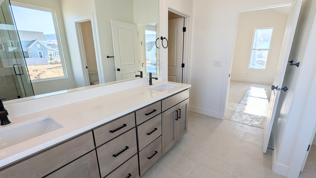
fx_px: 117
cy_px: 84
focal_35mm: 14
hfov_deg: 106.7
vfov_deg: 74.3
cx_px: 166
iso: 61
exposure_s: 1/1887
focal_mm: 2.02
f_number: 1.7
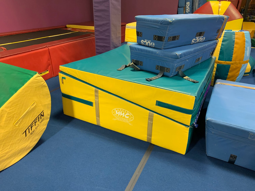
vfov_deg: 53.1
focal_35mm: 26
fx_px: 192
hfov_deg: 67.3
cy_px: 96
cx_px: 128
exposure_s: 1/60
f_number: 1.8
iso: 250
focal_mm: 4.25
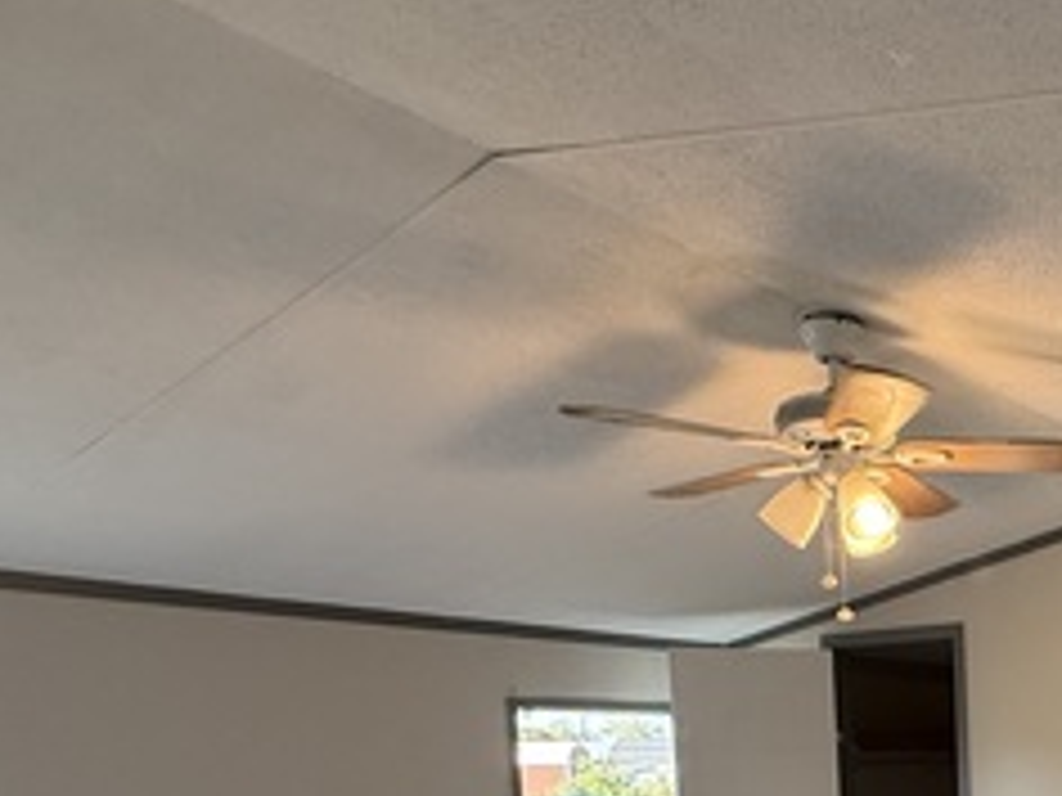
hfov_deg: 39.4
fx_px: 1166
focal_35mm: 38
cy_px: 850
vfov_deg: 33.5
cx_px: 1188
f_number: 2.2
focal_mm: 2.22
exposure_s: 1/99
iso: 200
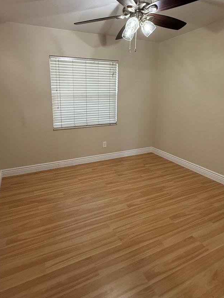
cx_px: 93
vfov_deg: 81.4
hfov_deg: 65.5
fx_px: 173
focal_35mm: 20
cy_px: 132
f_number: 2.2
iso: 320
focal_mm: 2.22
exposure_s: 1/120
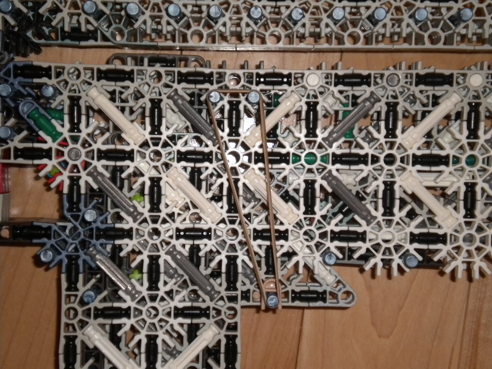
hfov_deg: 28.6
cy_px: 184
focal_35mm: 68
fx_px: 966
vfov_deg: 21.6
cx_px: 246
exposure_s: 1/60
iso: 400
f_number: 4.6
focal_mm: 12.3
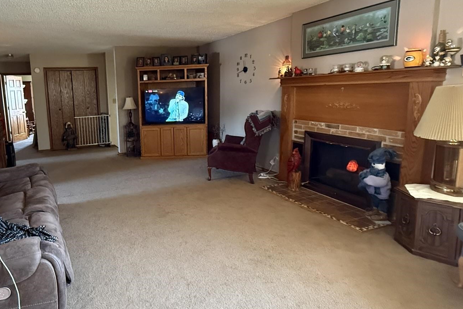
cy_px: 133
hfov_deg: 73.2
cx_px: 145
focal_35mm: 23
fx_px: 296
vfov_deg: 54.9
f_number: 2.2
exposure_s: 1/40
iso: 1250
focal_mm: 2.22
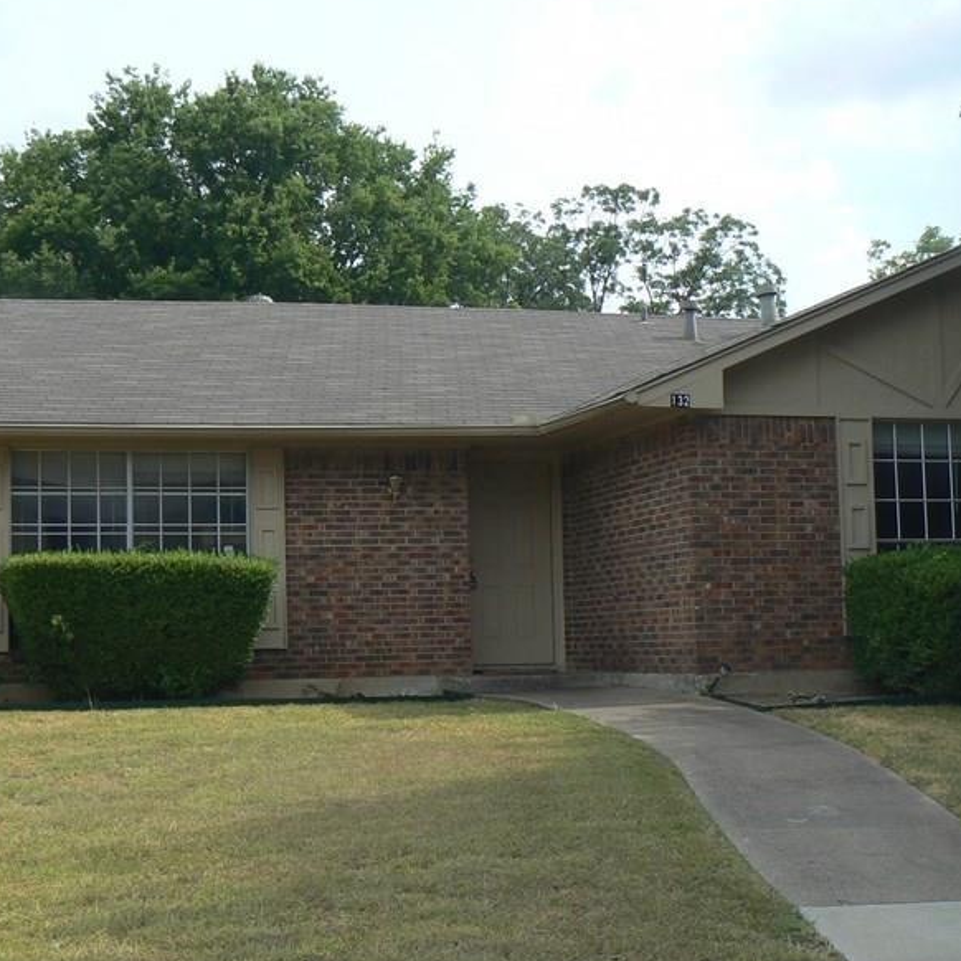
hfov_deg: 30.4
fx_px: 1759
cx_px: 352
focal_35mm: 56
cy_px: 504
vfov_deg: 30.6
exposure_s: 1/400
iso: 80
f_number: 5.6
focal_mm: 6
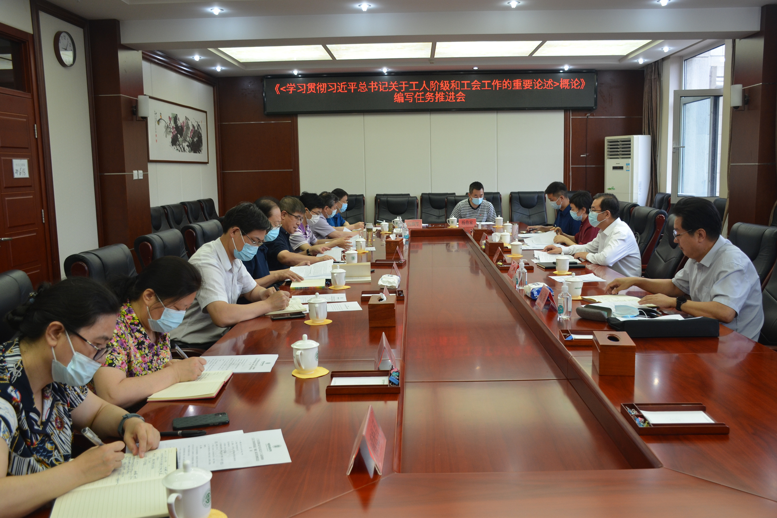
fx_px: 647
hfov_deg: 61.9
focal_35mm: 30
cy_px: 259
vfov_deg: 43.6
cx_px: 388
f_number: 5
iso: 400
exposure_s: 1/100
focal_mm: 20
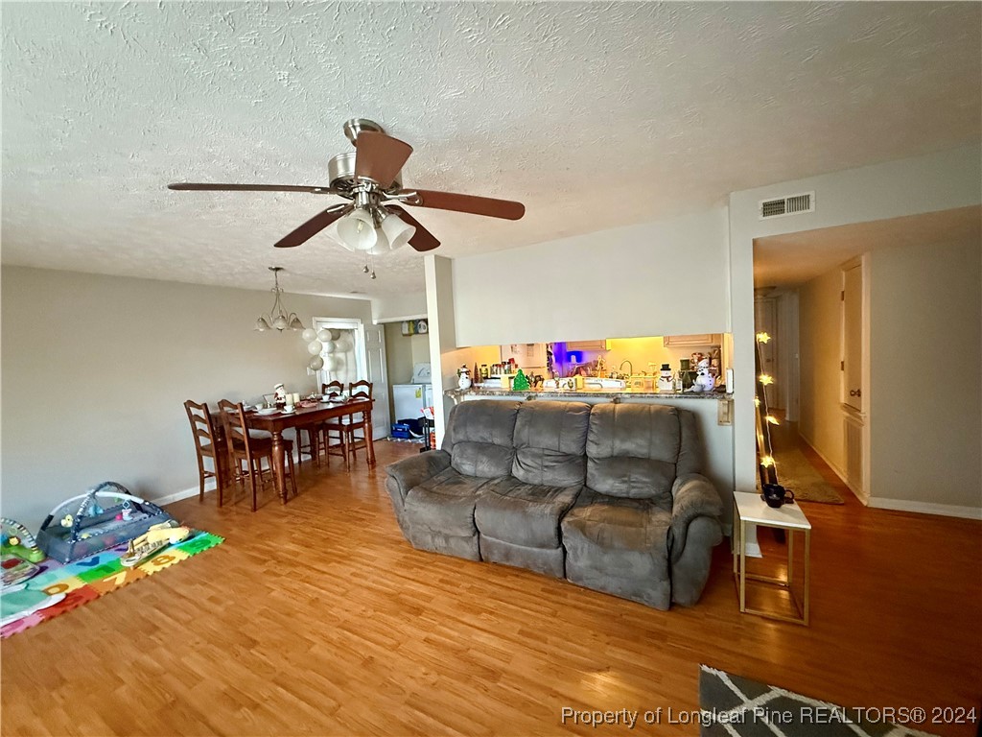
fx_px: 397
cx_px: 491
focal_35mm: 14
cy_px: 368
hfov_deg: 102.1
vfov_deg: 85.7
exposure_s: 1/40
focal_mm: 2.22
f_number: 2.2
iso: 1000
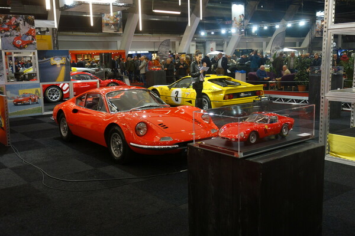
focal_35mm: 38
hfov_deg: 50.7
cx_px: 178
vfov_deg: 35.1
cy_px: 118
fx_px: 375
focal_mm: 14.23
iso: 320
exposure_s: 1/40
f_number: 2.8
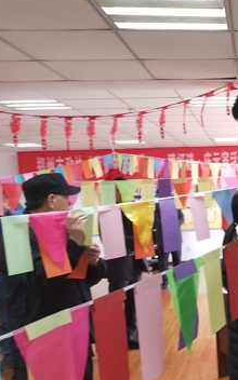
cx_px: 317
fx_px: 488
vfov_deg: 42.4
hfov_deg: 23.8
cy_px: 235
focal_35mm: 47
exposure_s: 1/50
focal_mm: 4.25
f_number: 1.7
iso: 200
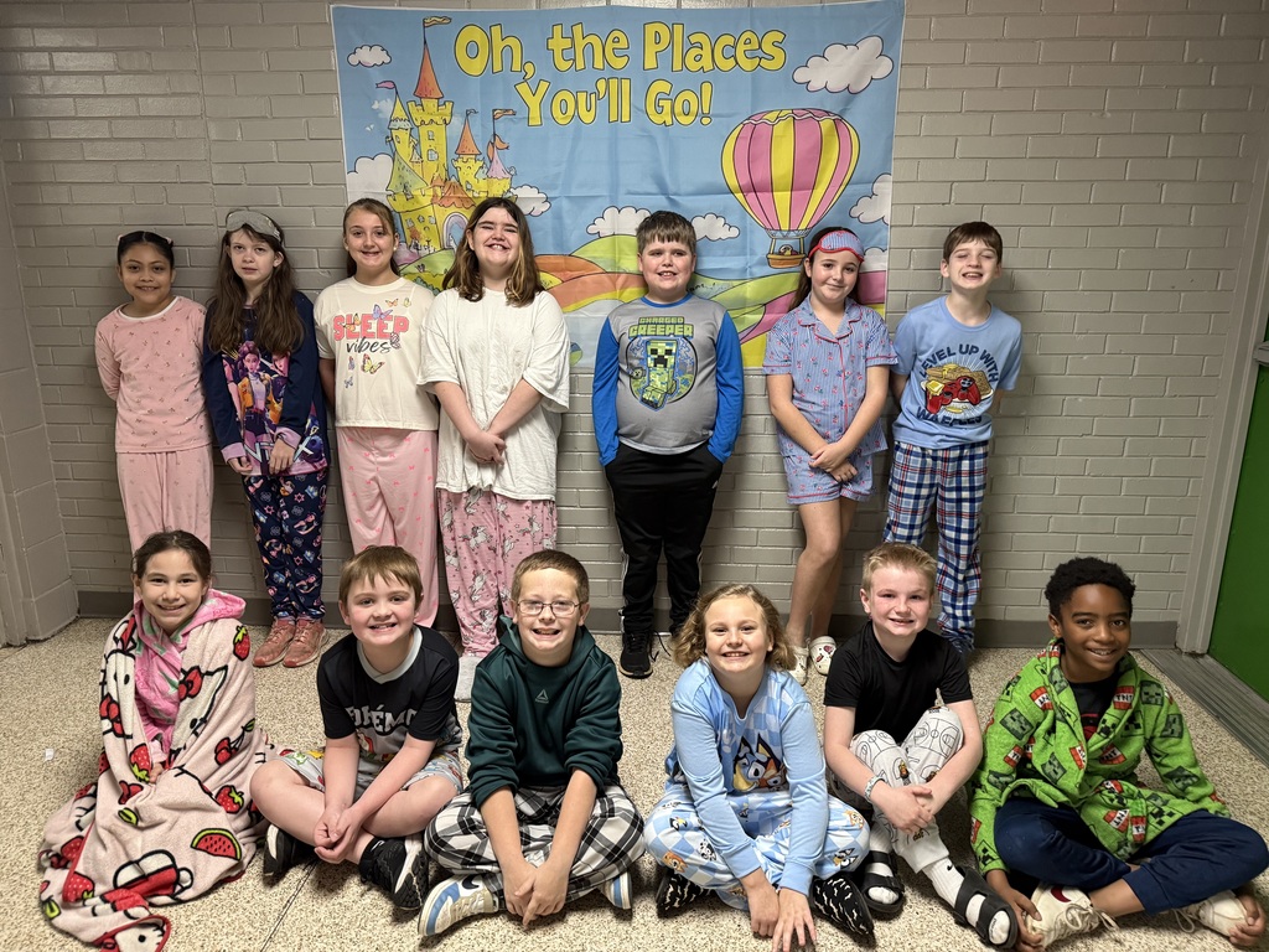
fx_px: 880
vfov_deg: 56.8
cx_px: 634
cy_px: 476
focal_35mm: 24
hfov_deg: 71.6
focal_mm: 6.76
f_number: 1.78
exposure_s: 1/60
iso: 400
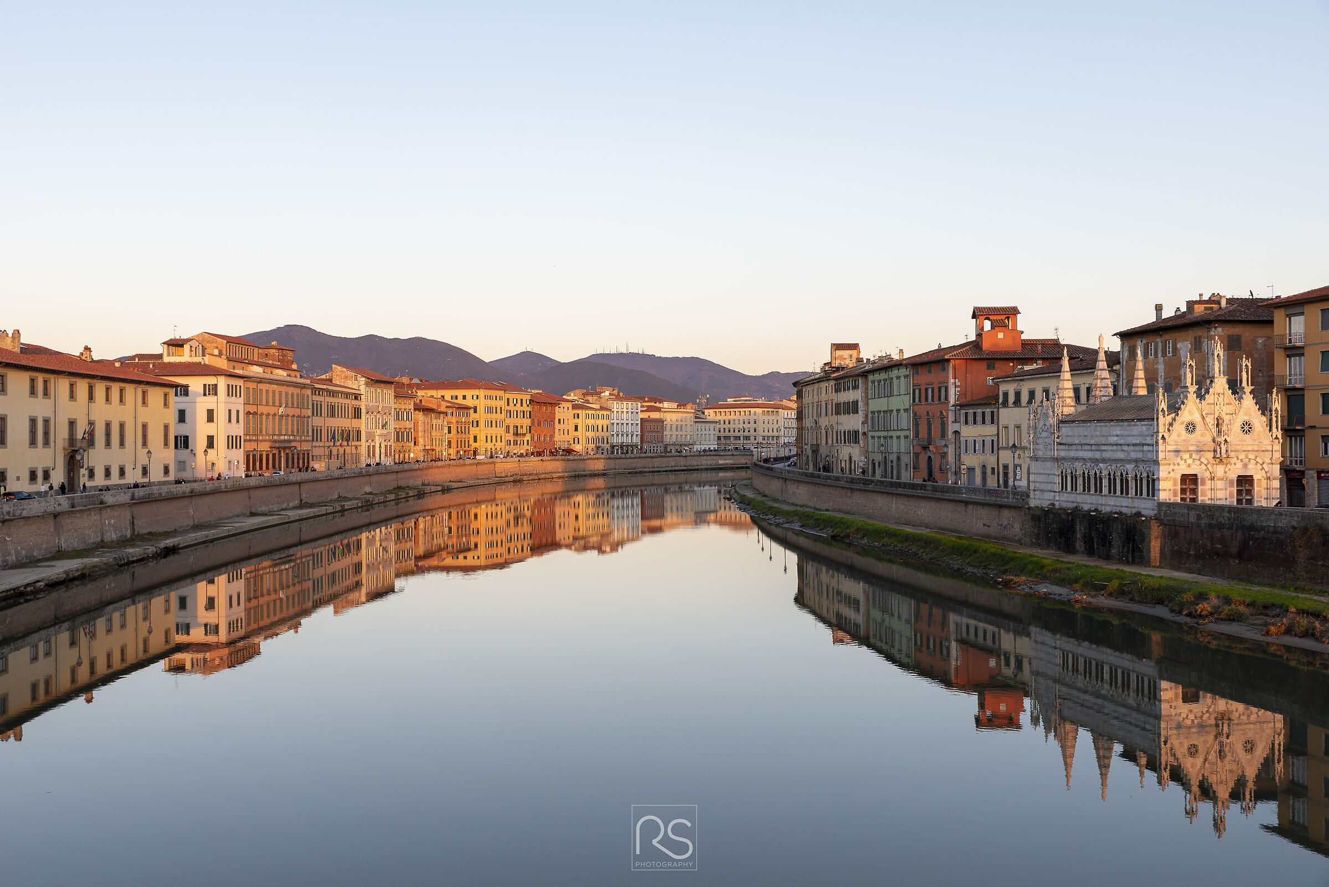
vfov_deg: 37.9
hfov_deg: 54.4
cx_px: 664
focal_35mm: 35
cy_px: 444
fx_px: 1292
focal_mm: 35
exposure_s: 1/80
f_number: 8
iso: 400
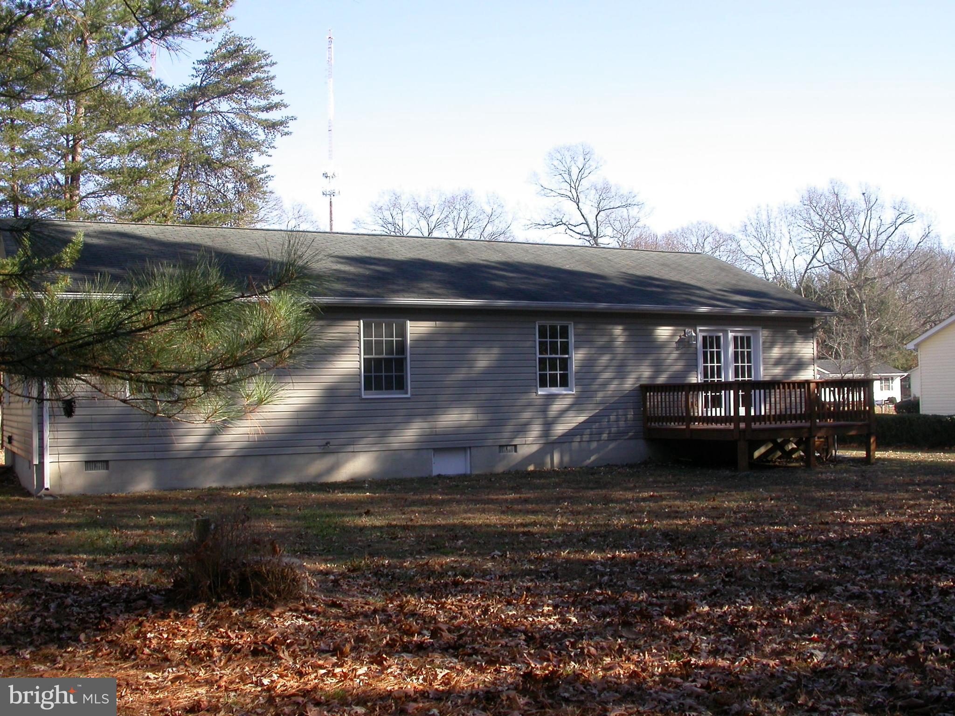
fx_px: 1048
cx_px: 478
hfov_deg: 49.0
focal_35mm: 38
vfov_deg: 37.7
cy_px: 358
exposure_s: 1/151
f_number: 6
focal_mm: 7.85
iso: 100
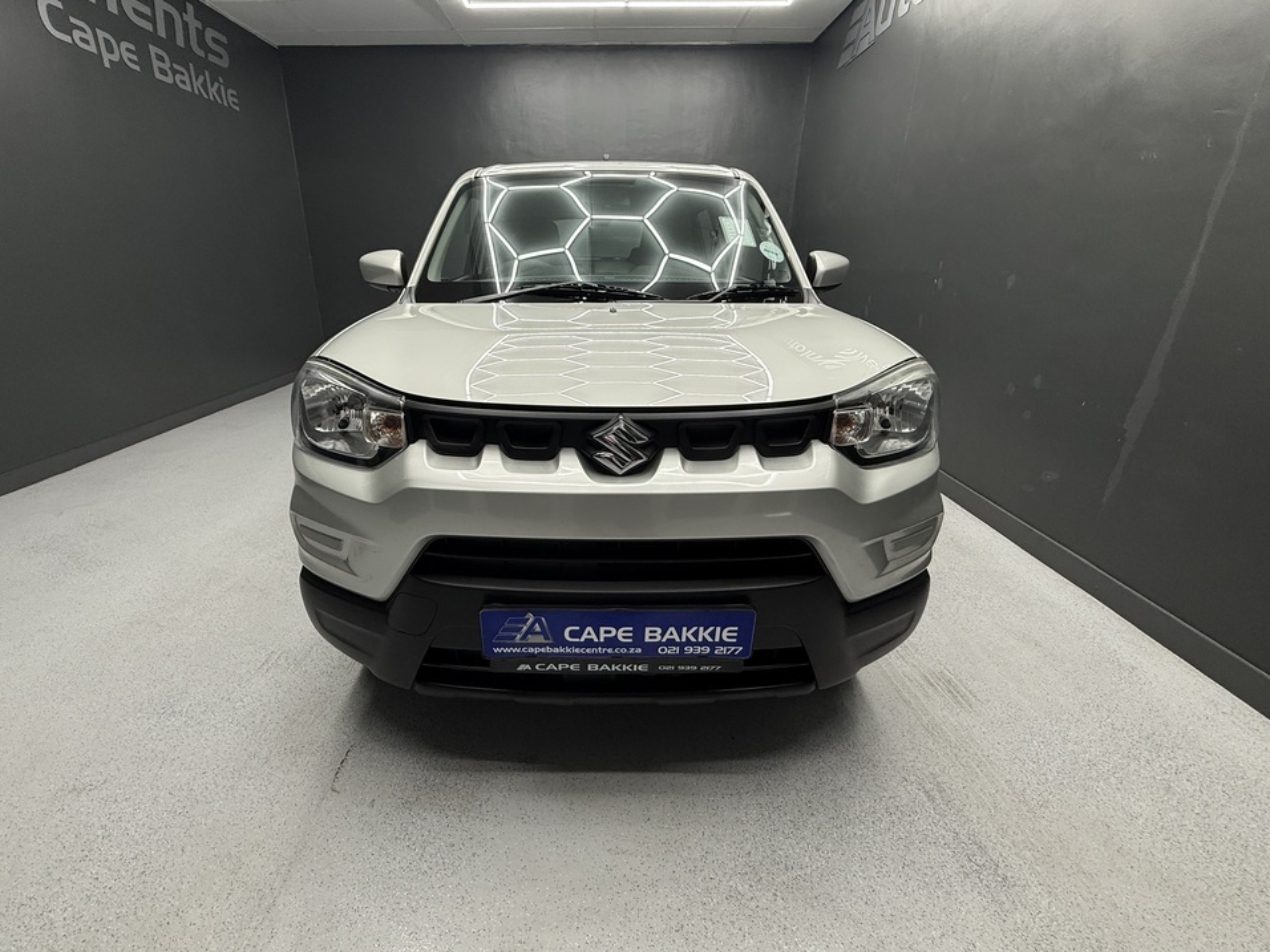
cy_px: 461
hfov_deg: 98.0
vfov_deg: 81.7
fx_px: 550
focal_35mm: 15
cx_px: 591
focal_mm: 2.22
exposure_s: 1/100
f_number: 2.2
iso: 125
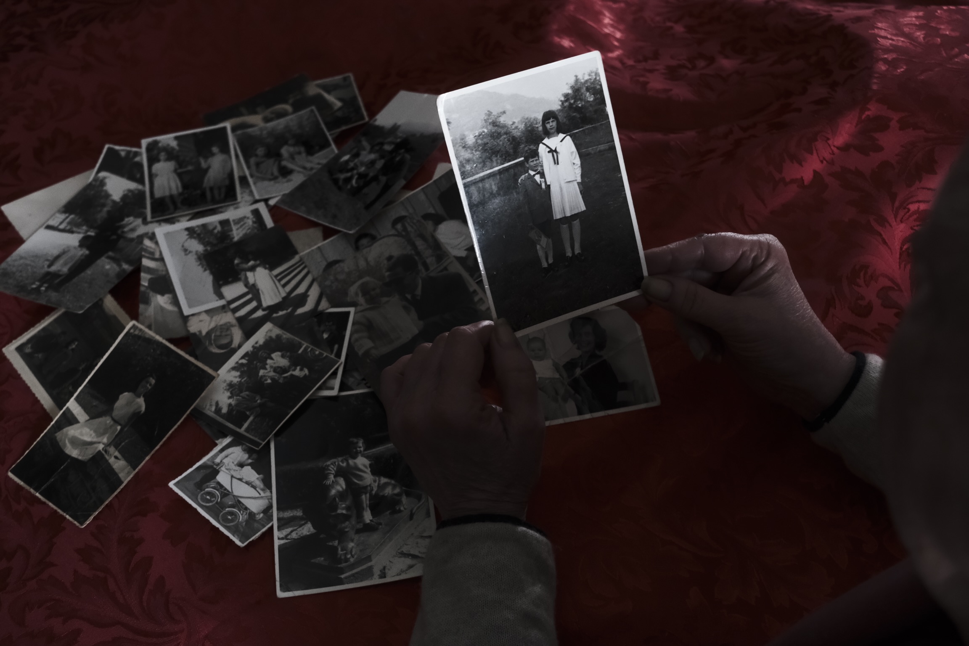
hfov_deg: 47.4
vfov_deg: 32.6
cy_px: 323
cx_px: 484
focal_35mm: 41
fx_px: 1103
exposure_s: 1/25
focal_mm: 27
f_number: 4.5
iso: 3200
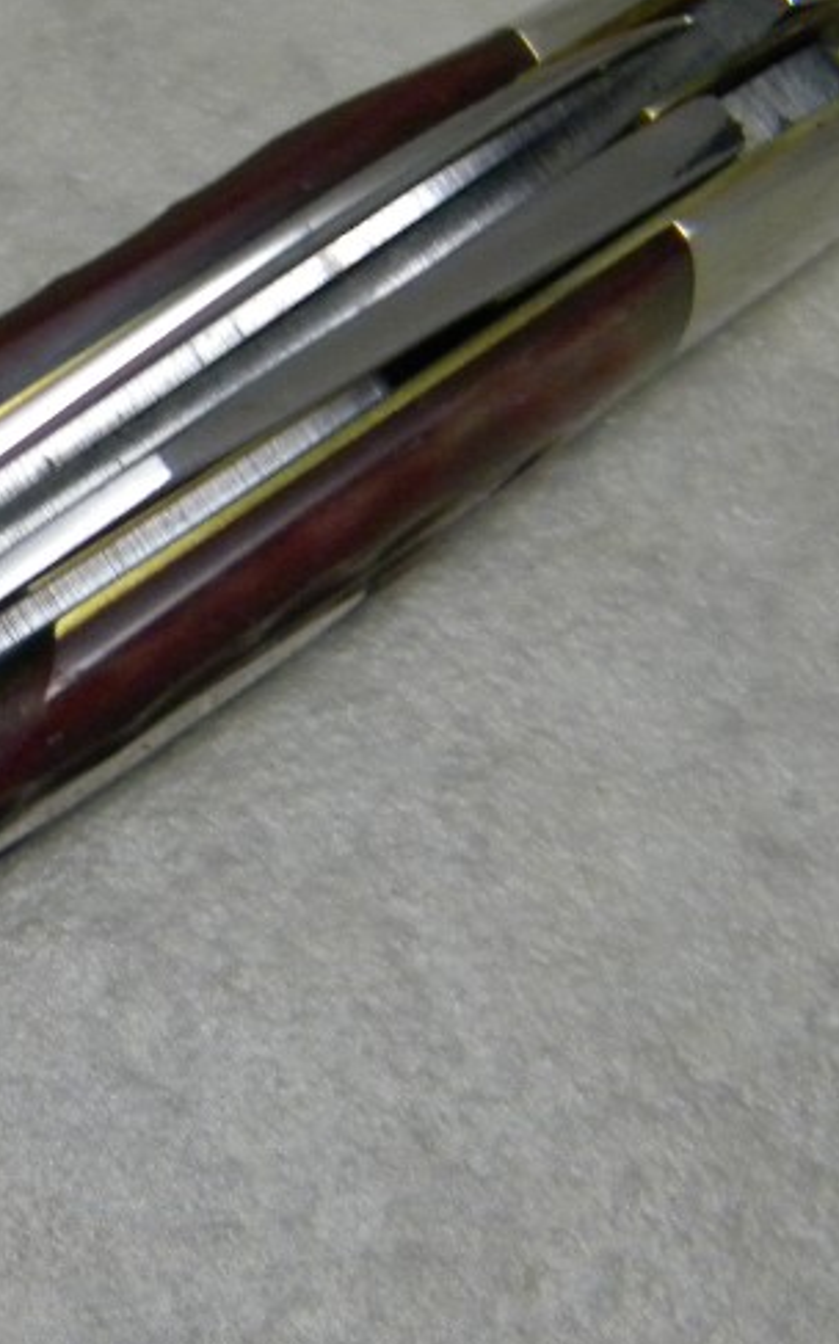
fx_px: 4467
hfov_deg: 10.4
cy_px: 720
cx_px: -320
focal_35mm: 122
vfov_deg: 17.1
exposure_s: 1/52.2
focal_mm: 10.1
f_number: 4.1
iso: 400
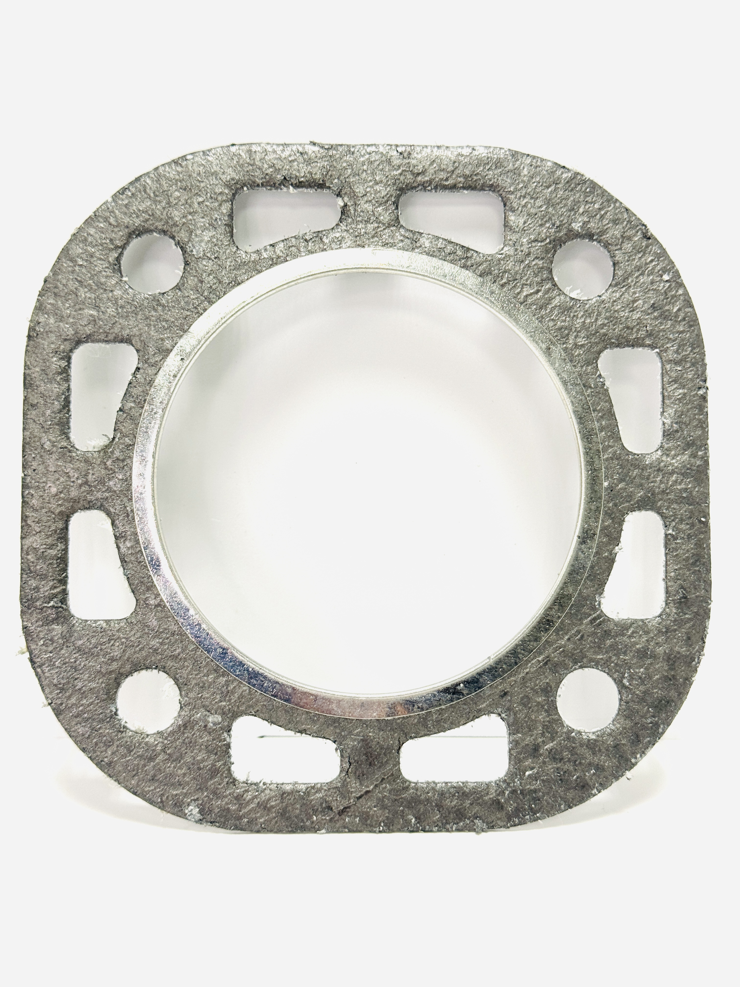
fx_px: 1368
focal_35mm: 48
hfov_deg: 30.3
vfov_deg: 39.7
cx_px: 370
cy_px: 494
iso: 64
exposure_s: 1/100
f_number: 1.78
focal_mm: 6.76
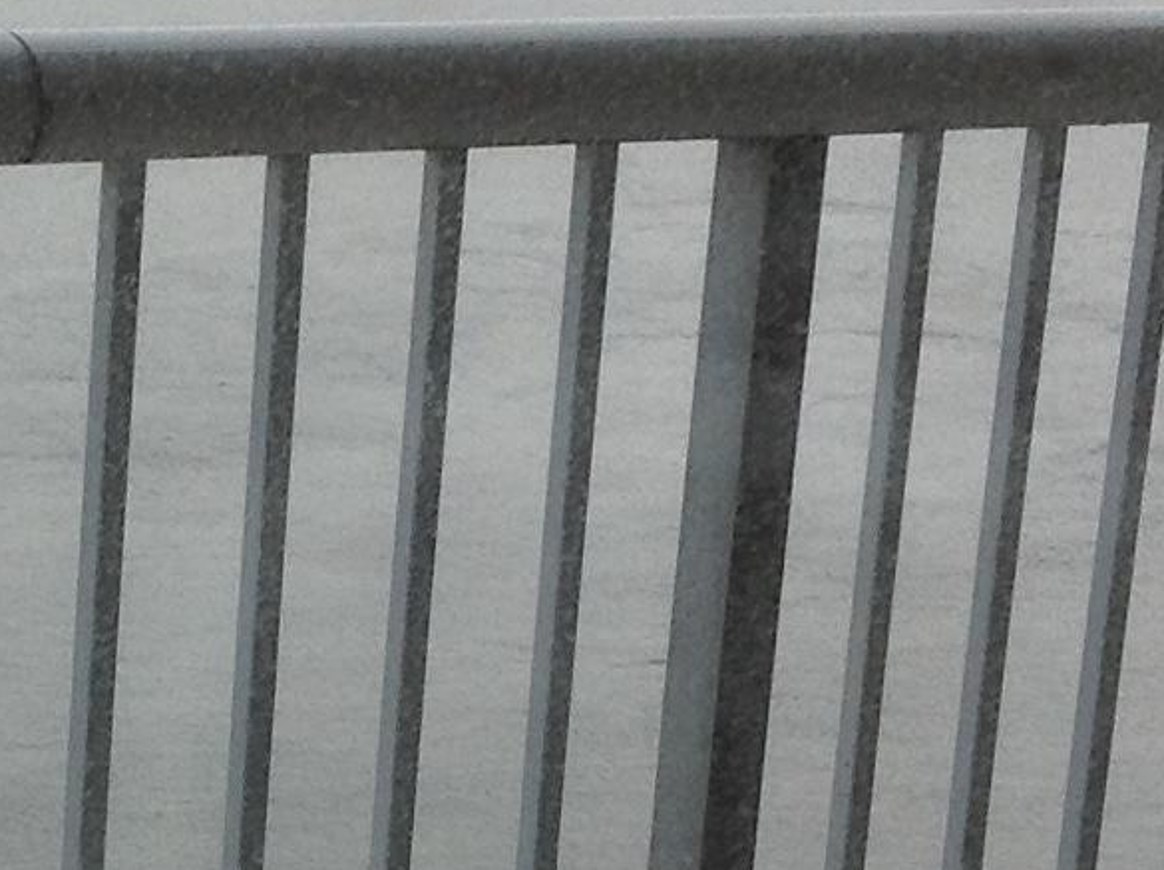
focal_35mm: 155
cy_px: 814
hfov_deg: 12.5
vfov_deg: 9.5
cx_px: -103
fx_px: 5205
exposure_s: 1/817
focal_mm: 4.28
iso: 50
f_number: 2.4
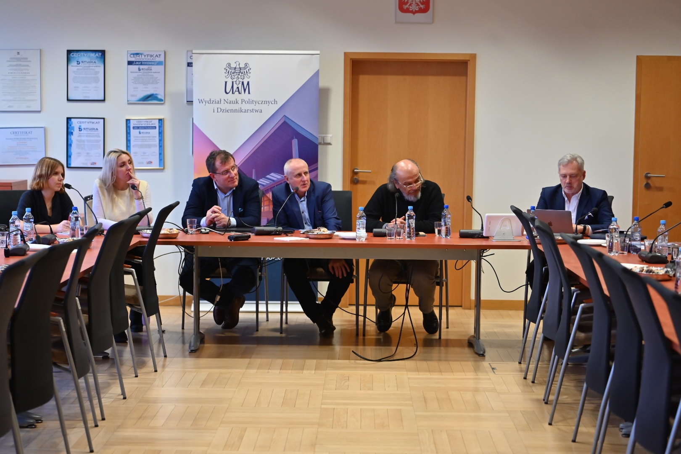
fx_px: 1324
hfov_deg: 28.8
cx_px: 340
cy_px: 227
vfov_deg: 19.5
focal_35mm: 70
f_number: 2.8
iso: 1250
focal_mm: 70
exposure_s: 1/160
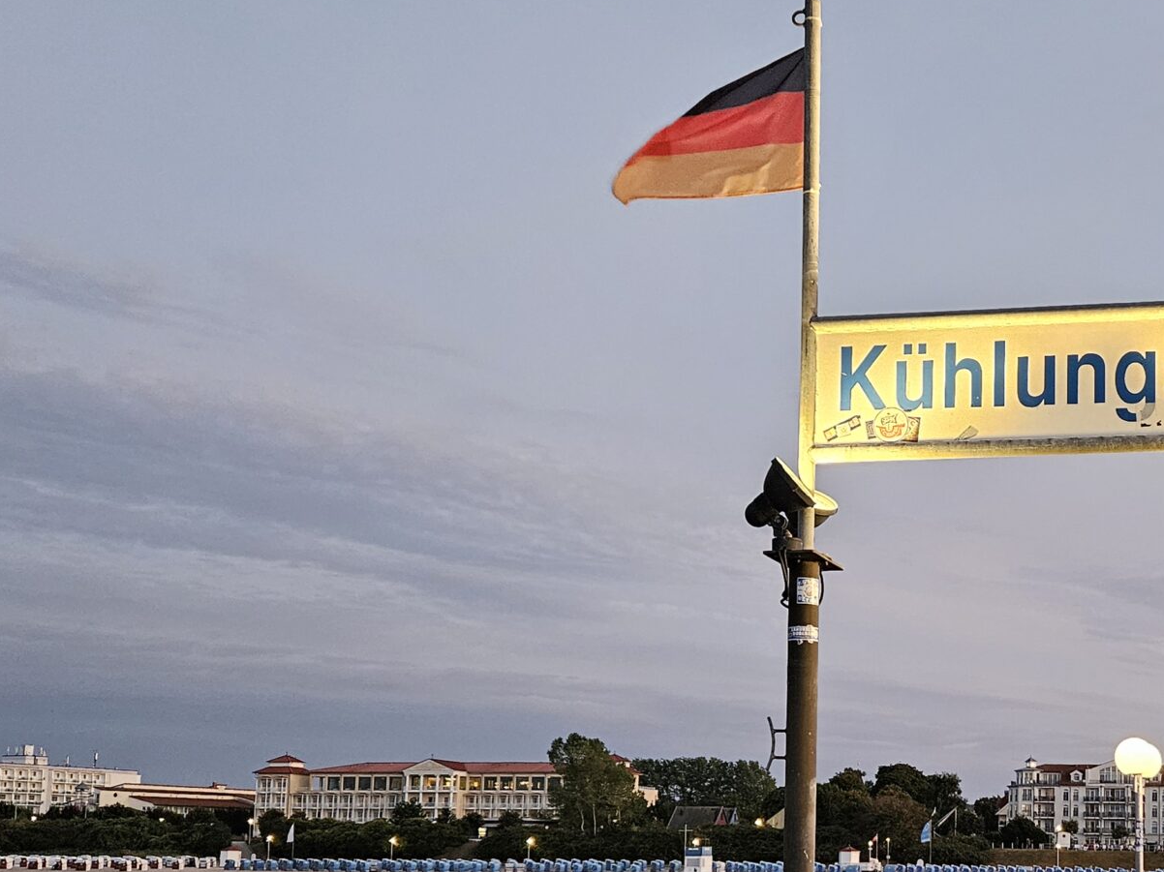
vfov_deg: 29.0
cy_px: 698
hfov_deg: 36.9
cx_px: 1003
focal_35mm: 49
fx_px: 1647
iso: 640
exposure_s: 1/100
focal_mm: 5.4
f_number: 1.8
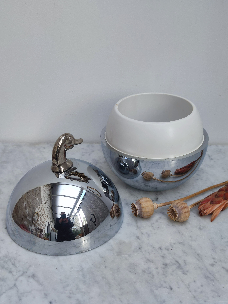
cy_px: 152
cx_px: 114
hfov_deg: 30.3
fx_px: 422
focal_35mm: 48
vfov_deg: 39.7
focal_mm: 6.72
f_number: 1.69
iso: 50
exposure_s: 1/123
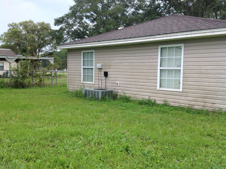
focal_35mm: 35
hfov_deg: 52.7
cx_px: 113
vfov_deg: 40.6
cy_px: 84
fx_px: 228
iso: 50
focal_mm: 4.28
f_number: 2.4
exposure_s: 1/687
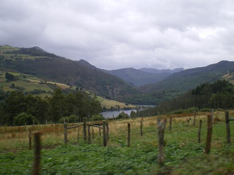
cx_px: 117
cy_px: 88
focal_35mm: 38
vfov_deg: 37.7
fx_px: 257
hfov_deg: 49.0
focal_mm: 6.3
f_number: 4.6
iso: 64
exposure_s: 1/200
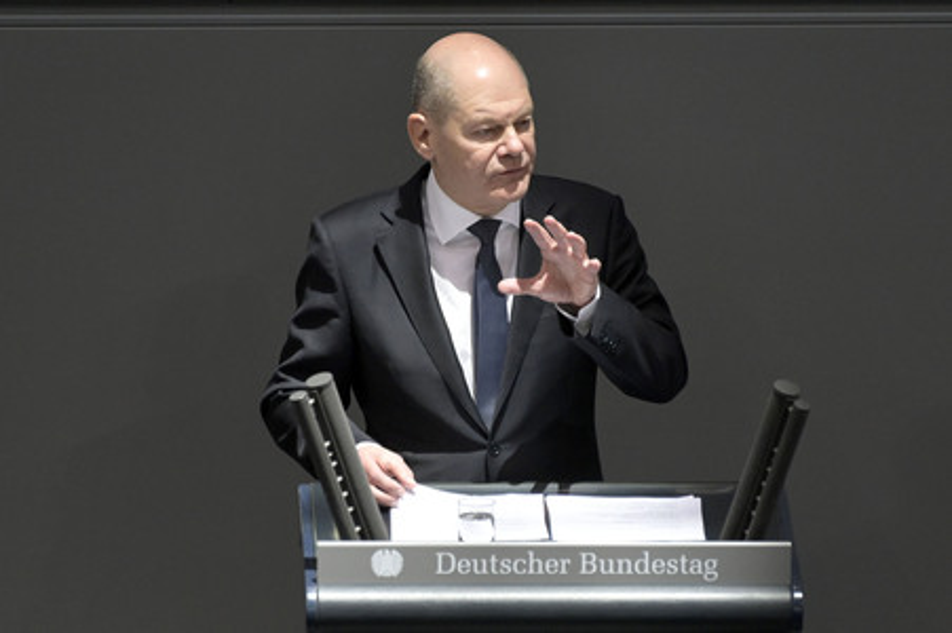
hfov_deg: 4.1
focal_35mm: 500
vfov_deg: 2.7
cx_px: 476
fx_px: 13212
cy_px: 316
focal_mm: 500
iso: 6400
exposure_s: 1/1600
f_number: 5.6
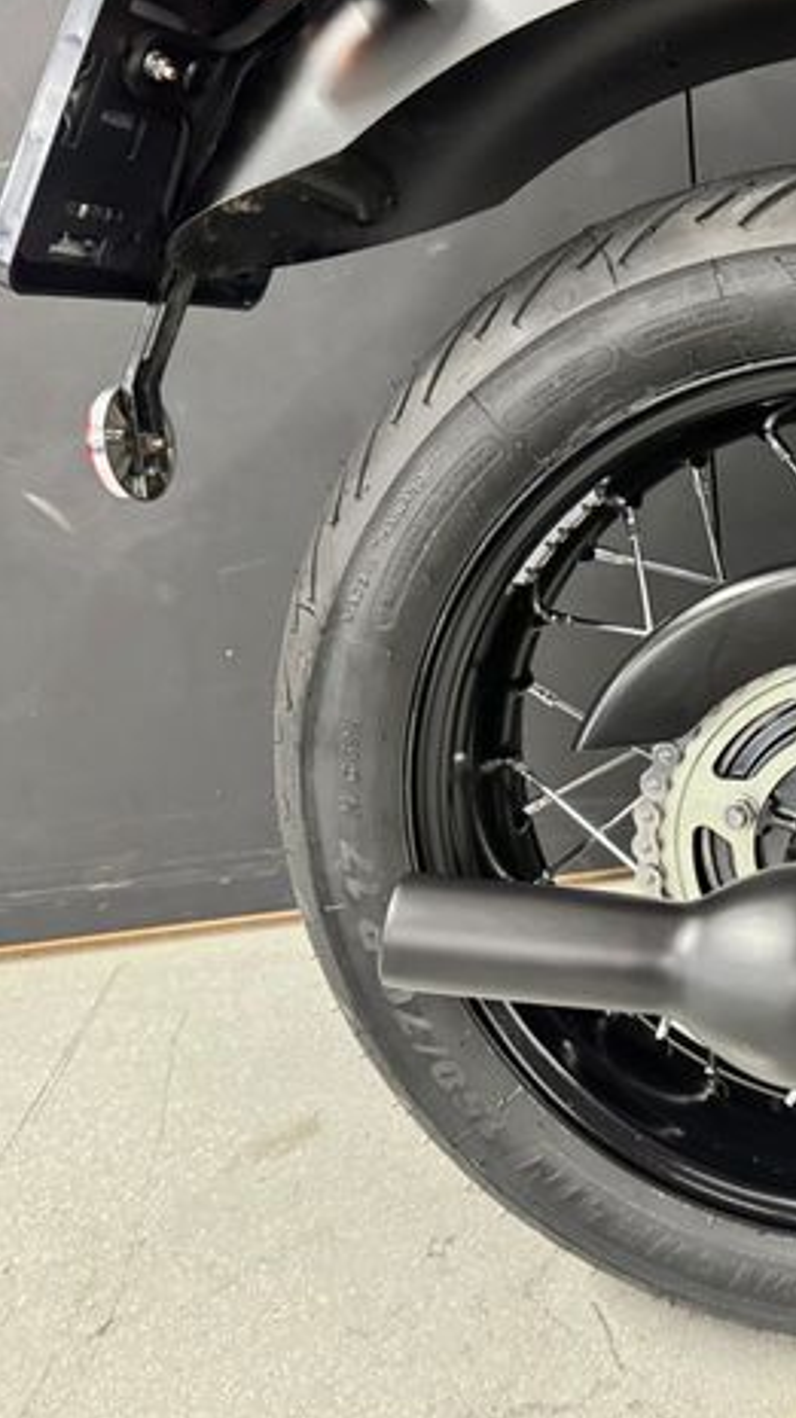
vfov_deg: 55.3
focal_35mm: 36
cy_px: 717
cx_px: 924
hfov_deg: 28.9
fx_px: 1353
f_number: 1.78
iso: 800
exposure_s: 1/50
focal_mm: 6.76
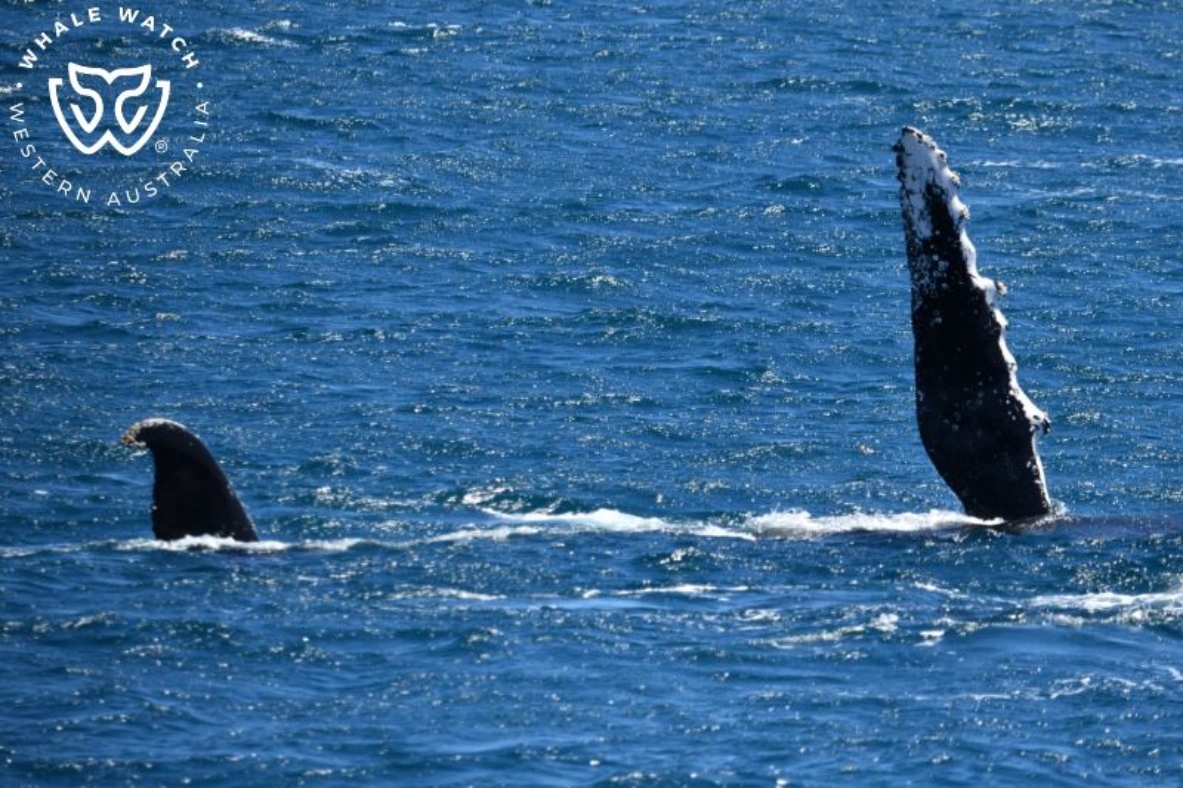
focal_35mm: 390
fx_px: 12812
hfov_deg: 5.3
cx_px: 592
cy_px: 394
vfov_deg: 3.5
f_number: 6
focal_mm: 390
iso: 1400
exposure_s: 1/8000
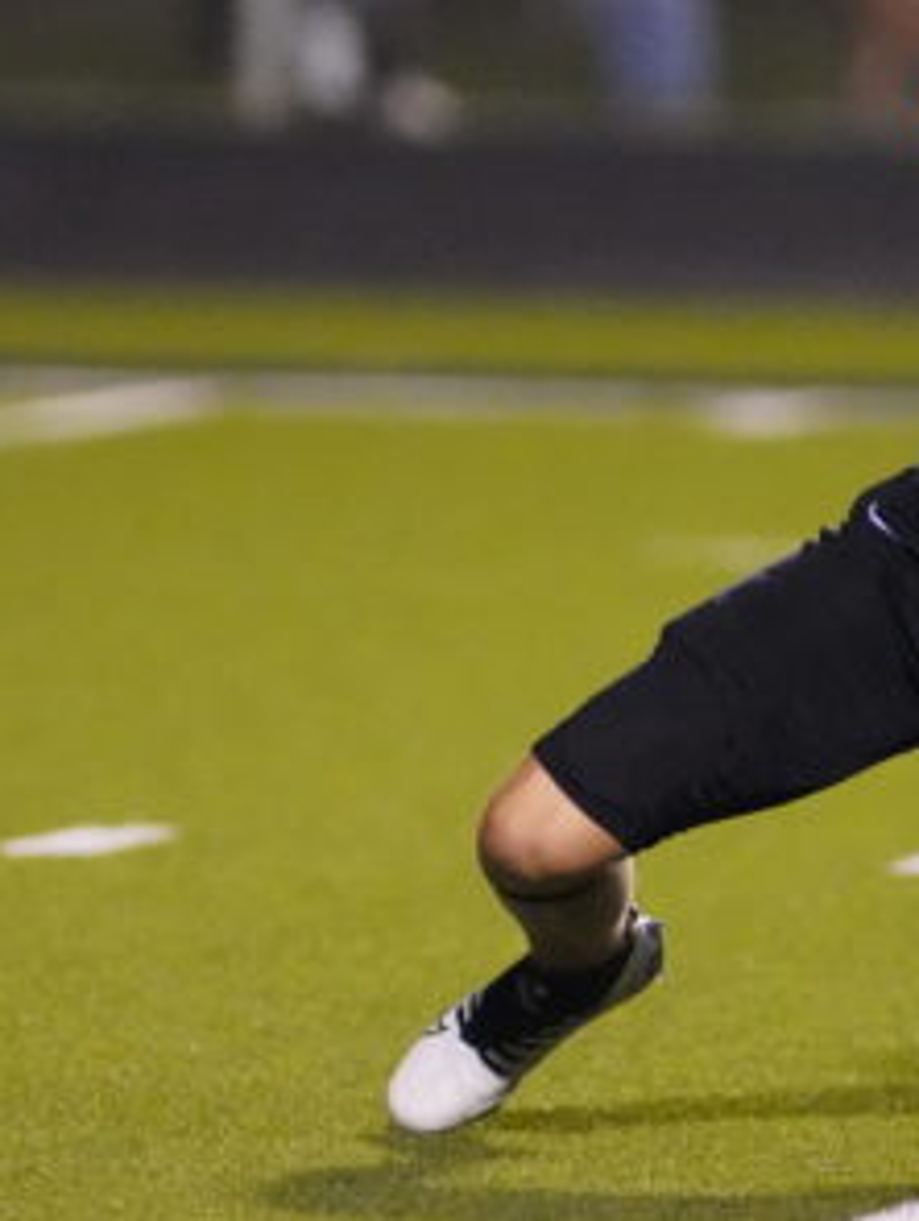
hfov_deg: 1.5
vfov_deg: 2.0
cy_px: 453
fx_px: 35321
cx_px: 687
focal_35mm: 1000
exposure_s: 1/800
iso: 12800
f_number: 2.8
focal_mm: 300
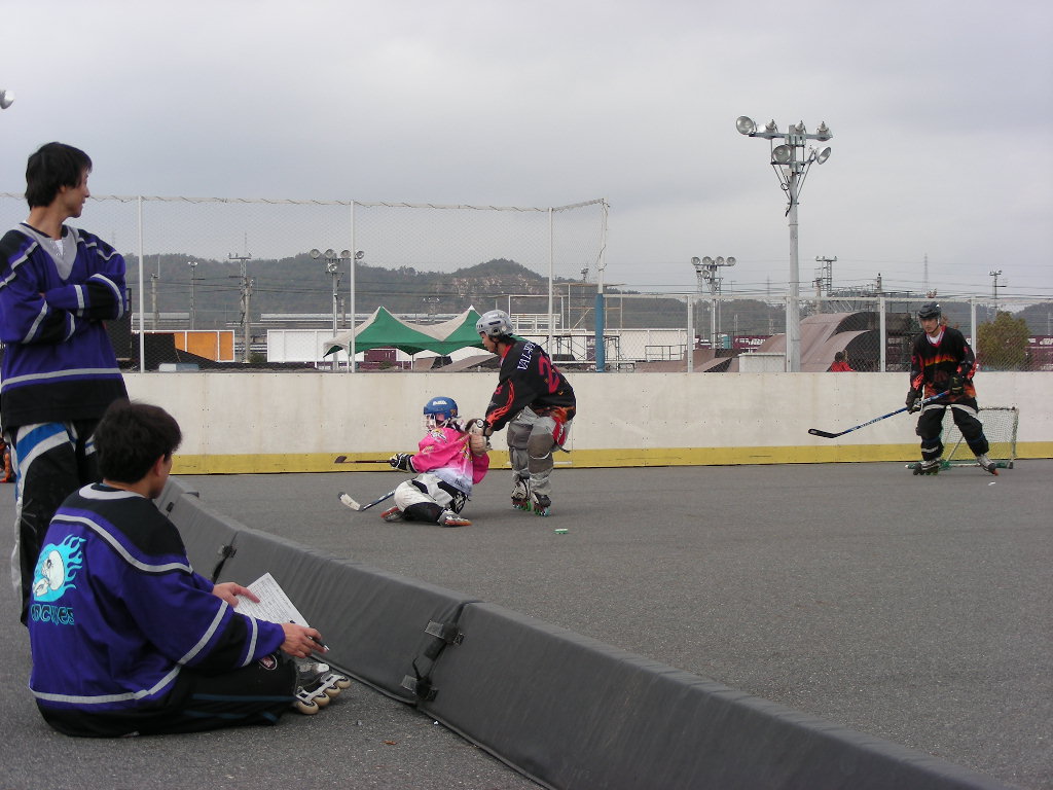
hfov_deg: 30.7
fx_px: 1916
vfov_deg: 23.3
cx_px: 526
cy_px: 395
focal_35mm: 63
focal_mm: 10.5
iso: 50
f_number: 4
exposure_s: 1/240
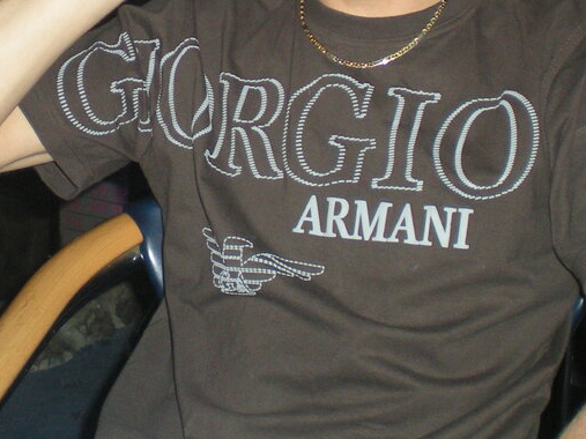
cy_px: -7
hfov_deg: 21.8
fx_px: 1523
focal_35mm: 90
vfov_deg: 16.1
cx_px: 265
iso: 156
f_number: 3.1
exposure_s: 1/60
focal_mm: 6.3
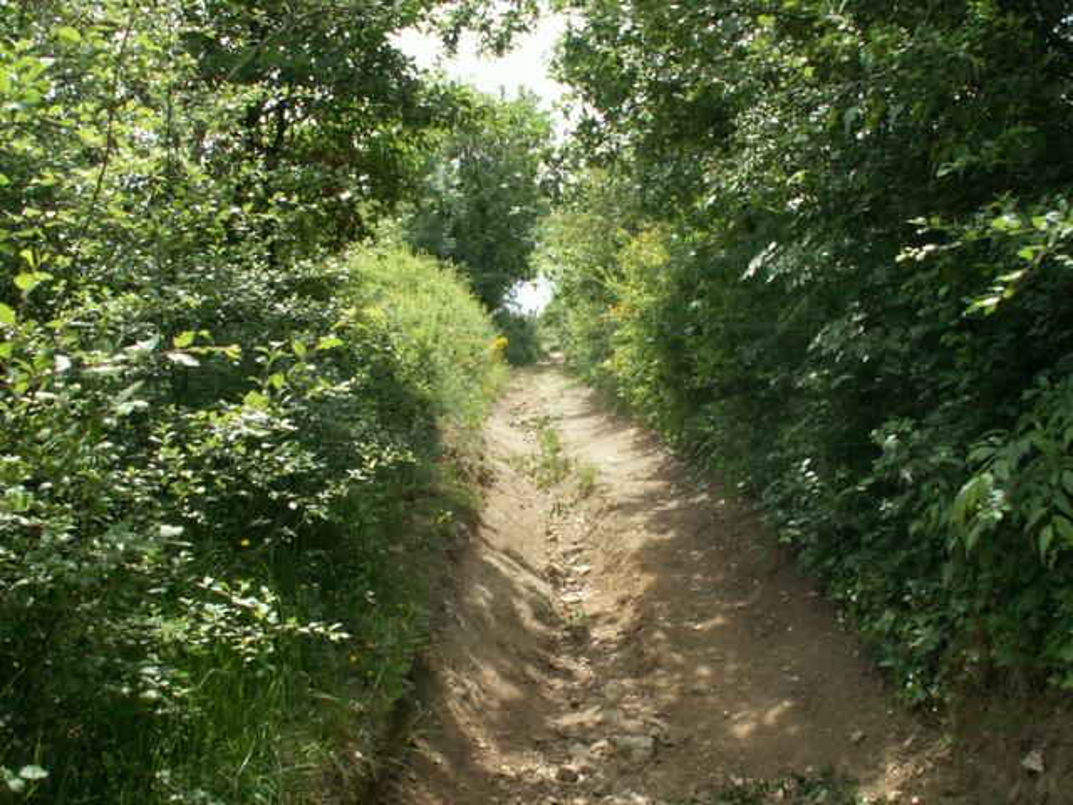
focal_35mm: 35
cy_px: 402
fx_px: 1085
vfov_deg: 40.7
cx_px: 536
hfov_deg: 52.6
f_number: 5
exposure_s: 1/125
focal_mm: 5.86
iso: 50
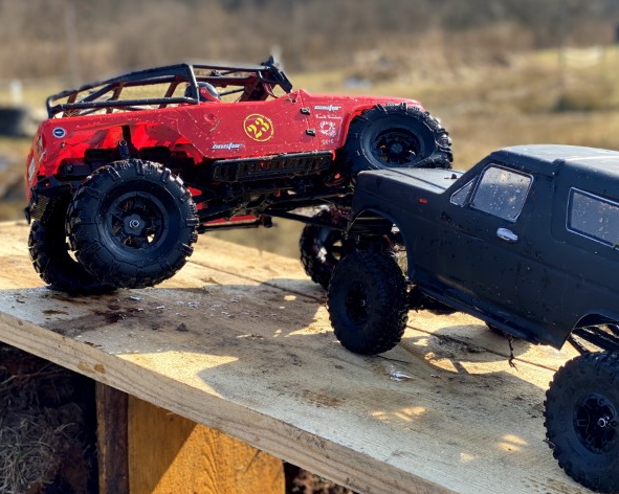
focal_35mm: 55
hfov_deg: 34.2
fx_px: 1007
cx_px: 313
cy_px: 246
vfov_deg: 27.6
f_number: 2
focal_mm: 6
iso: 20
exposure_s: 1/396
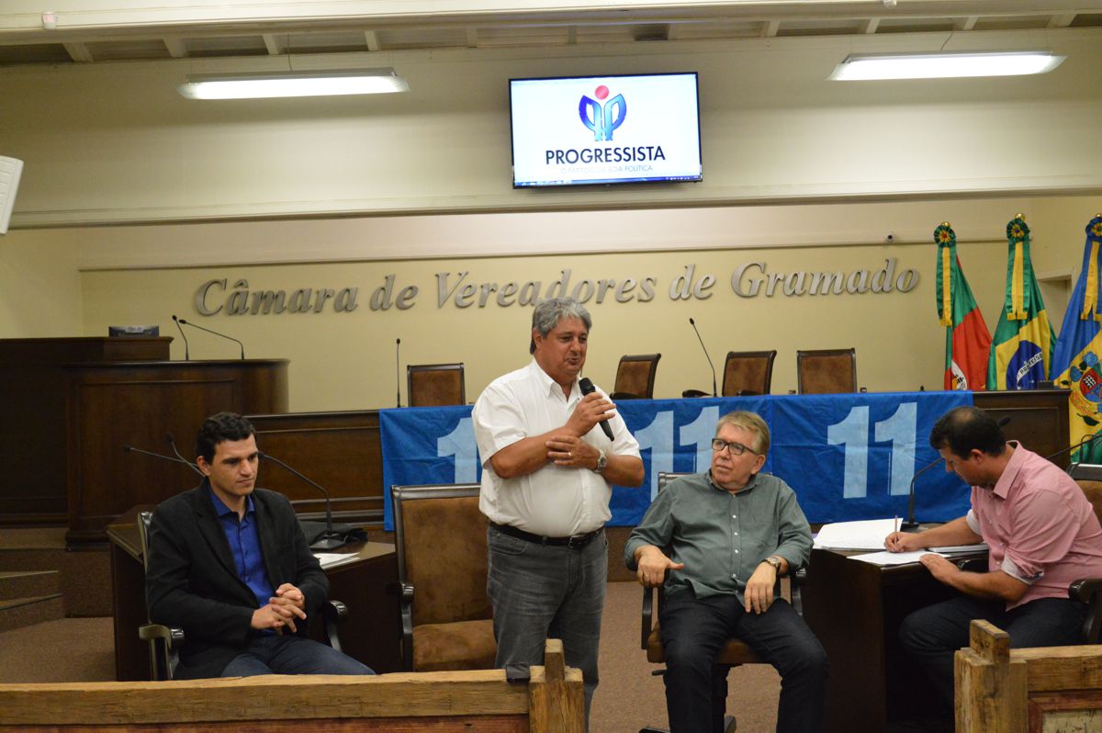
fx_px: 1193
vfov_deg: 34.2
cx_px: 551
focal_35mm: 39
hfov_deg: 49.6
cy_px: 366
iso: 3200
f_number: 6.3
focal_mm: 26
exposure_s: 1/125
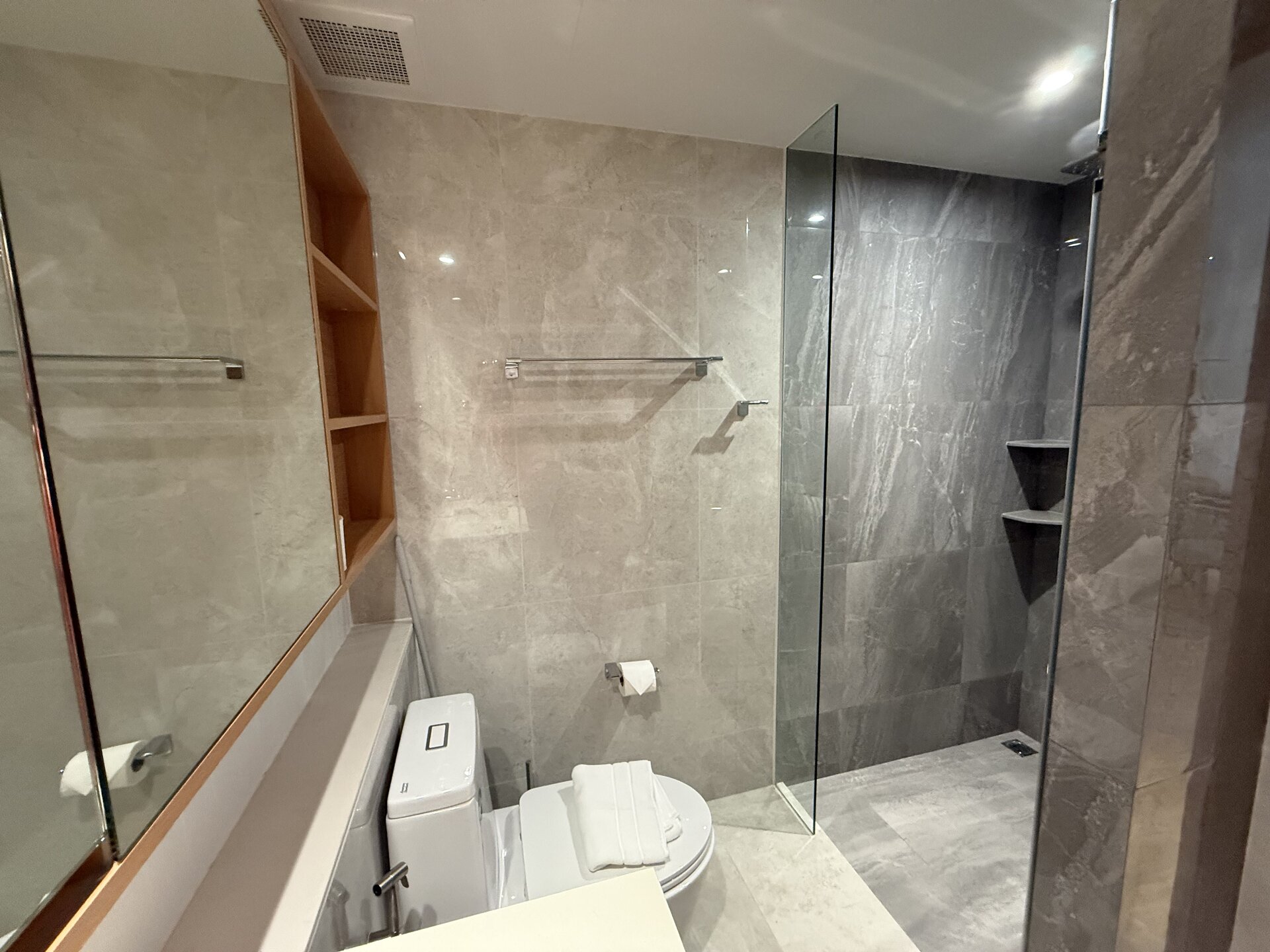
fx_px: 514
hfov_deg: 102.1
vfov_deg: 85.7
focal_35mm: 14
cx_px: 635
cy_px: 476
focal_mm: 2.22
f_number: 2.2
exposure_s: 1/50
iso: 500
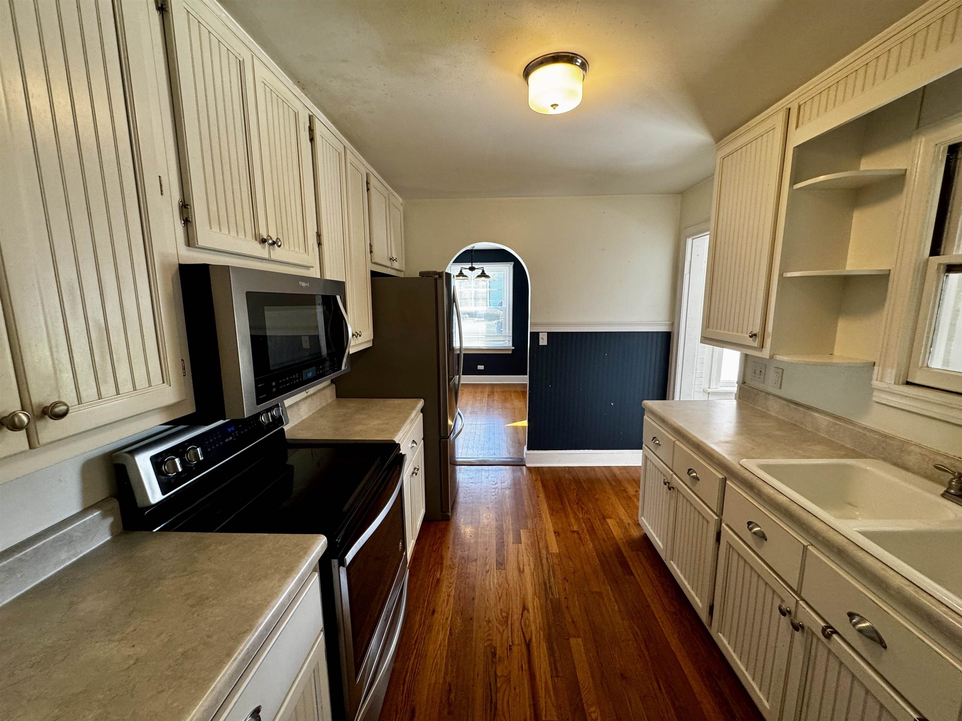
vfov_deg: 85.7
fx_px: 389
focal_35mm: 14
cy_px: 360
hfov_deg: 102.1
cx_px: 481
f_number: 2.2
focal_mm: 2.22
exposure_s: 1/120
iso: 200
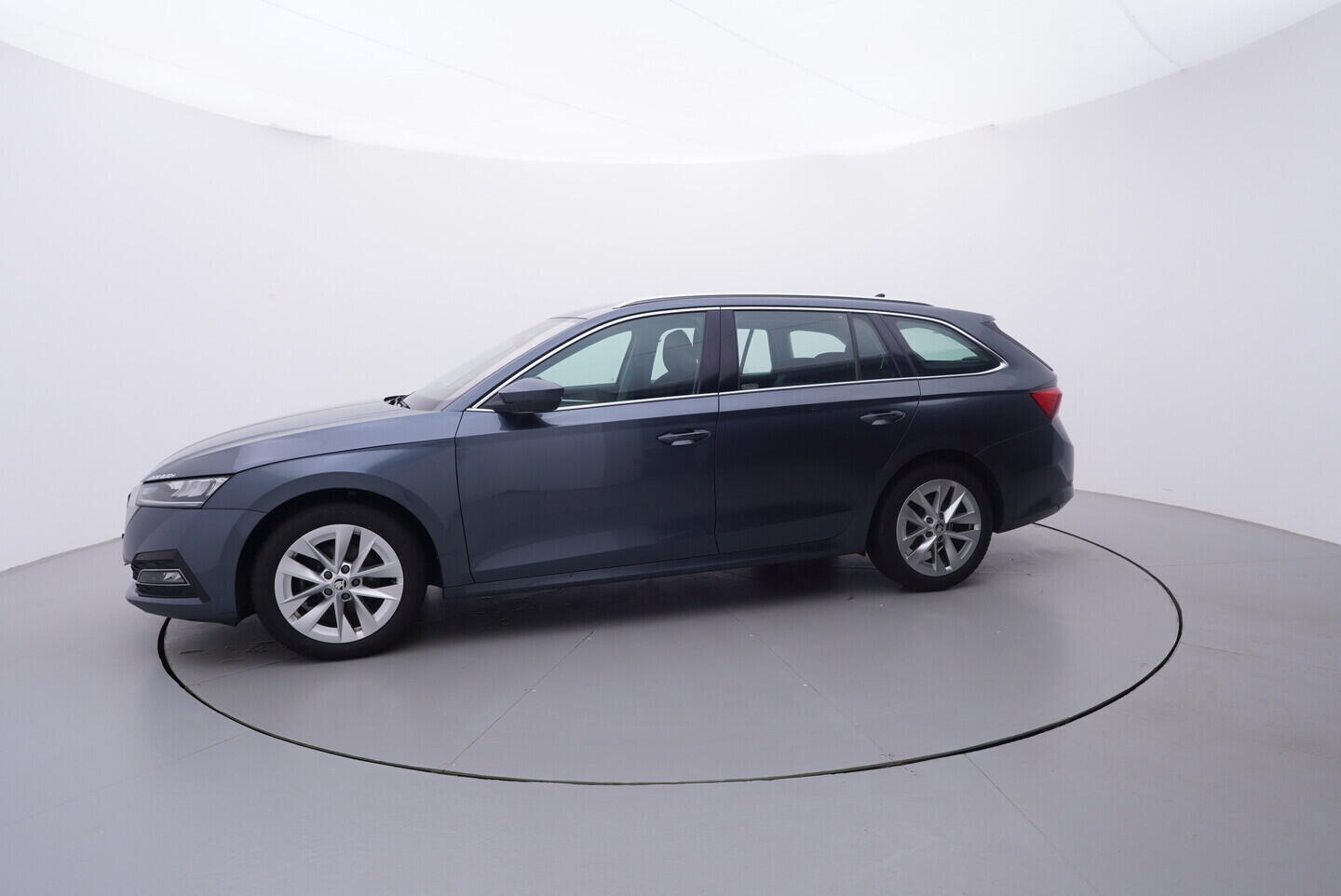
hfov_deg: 77.3
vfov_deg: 56.2
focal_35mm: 22
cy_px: 448
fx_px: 839
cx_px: 670
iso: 200
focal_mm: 15
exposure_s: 1/80
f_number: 5
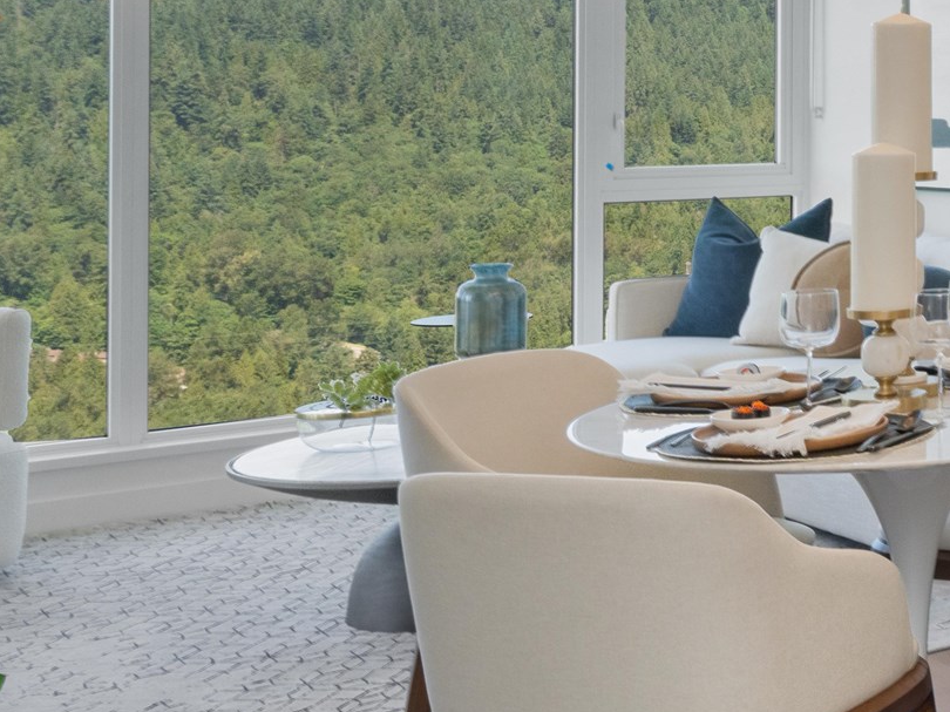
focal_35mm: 63
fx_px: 1721
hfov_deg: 22.3
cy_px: 124
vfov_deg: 23.0
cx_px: 1593
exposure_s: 1/30
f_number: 13
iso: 800
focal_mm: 17.2
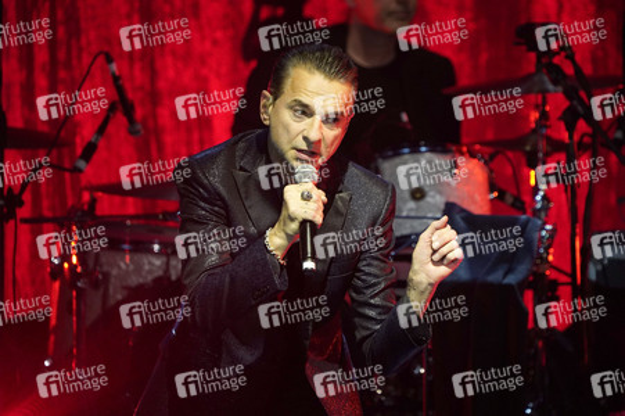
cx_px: 312
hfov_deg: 3.4
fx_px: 10409
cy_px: 208
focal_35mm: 600
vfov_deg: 2.3
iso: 4000
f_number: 6.3
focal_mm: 600
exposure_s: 1/320
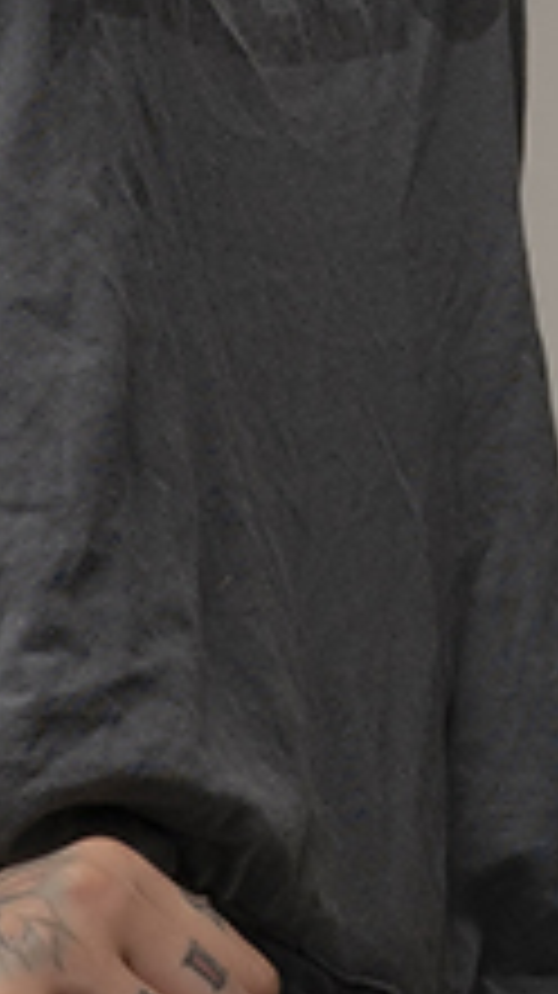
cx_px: 133
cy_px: 1772
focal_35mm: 379
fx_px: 9988
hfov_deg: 3.2
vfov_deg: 5.6
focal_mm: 50
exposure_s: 1/200
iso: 100
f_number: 8
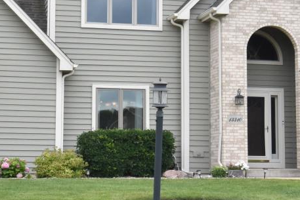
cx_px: 135
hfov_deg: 24.2
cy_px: 83
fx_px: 700
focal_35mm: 84
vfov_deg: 16.3
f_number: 11
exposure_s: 1/500
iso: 800
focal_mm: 20
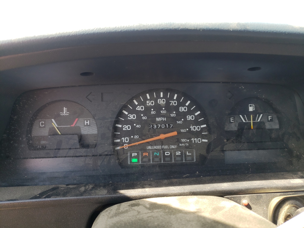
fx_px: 228
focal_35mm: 26
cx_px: 152
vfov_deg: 53.1
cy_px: 114
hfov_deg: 67.3
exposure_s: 1/147
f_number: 1.5
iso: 50
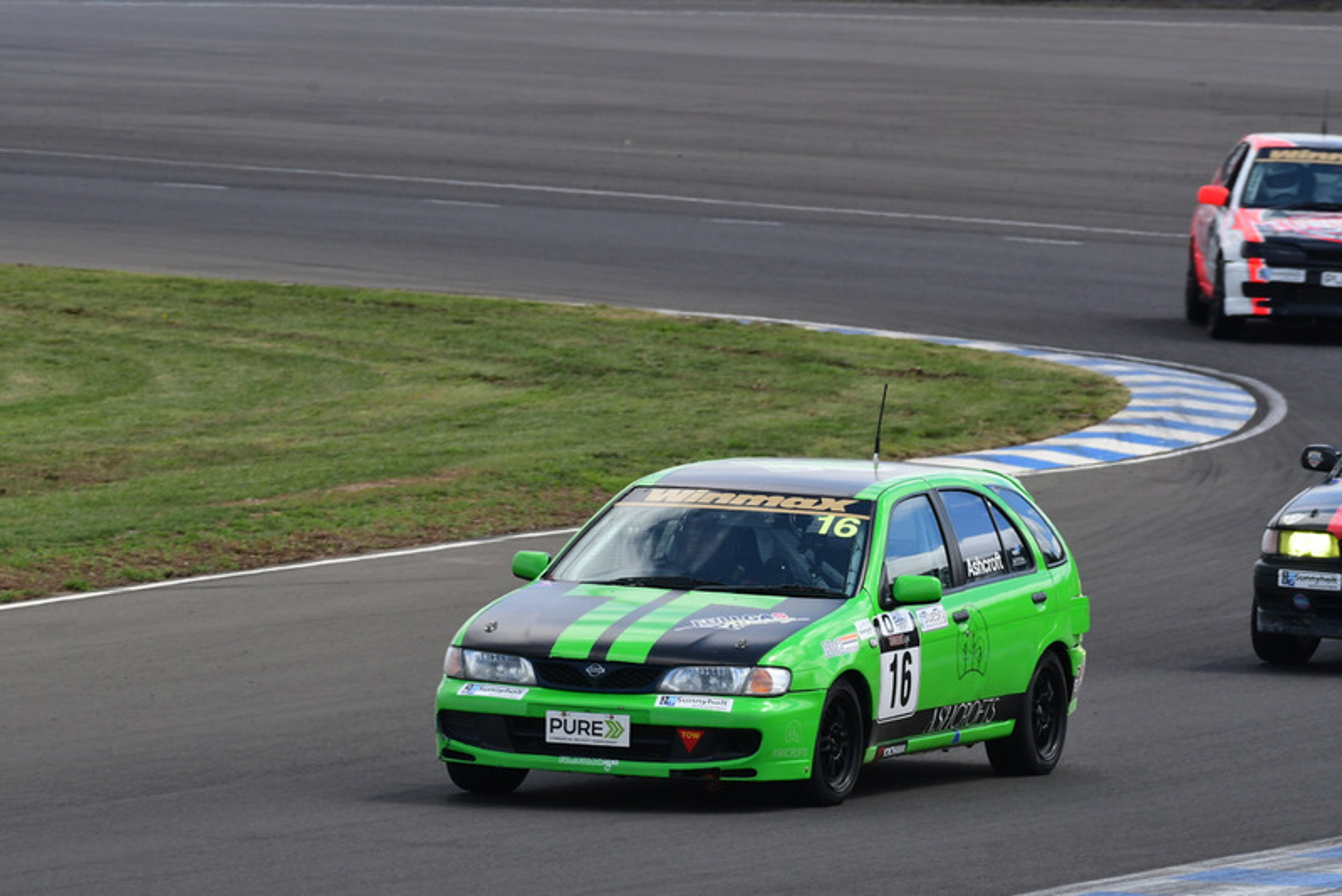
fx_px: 18458
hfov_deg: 4.2
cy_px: 448
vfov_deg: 2.8
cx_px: 671
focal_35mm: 495
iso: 500
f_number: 10
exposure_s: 1/640
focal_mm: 330
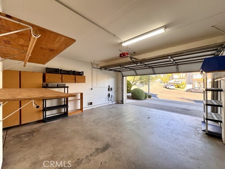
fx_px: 91
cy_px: 84
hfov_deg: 102.1
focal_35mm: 14
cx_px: 112
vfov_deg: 85.7
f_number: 2.2
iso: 50
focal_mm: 2.22
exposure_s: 1/120
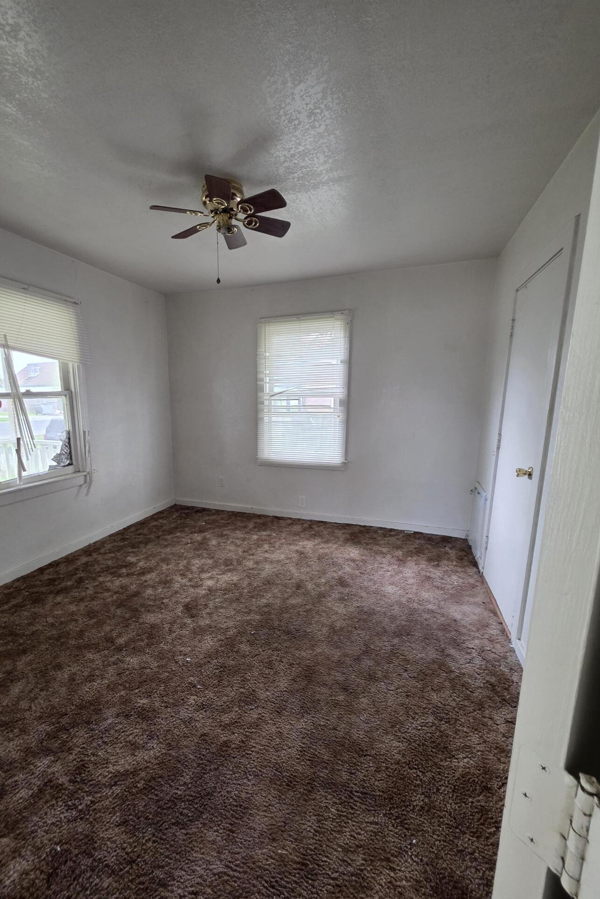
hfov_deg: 80.8
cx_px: 260
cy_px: 460
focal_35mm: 14
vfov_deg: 104.2
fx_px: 350
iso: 250
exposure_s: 1/60
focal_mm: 2.2
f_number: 1.9
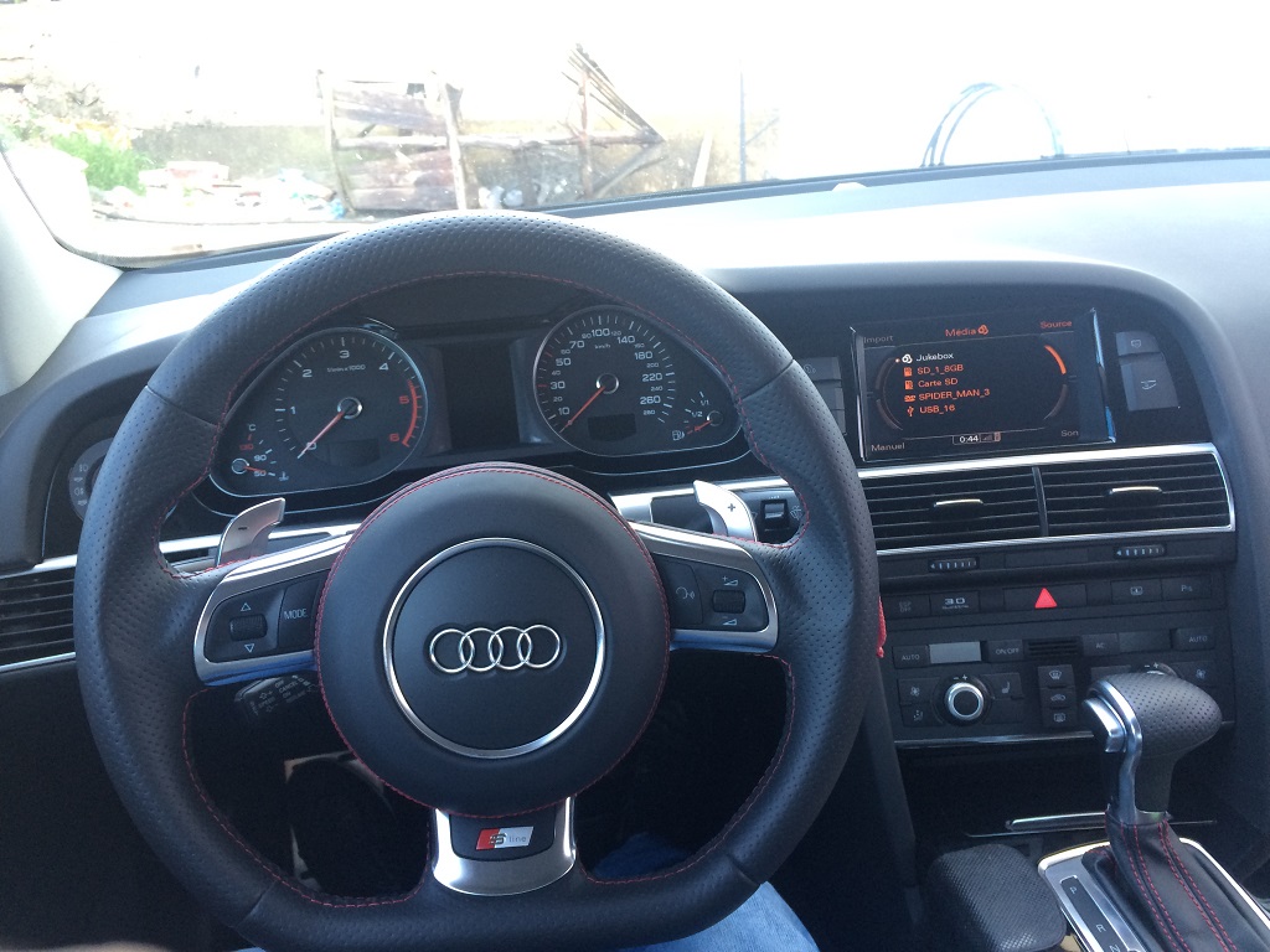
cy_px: 476
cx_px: 635
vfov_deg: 48.2
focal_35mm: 29
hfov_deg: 61.7
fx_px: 1064
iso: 80
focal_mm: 4.15
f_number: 2.2
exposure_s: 1/30
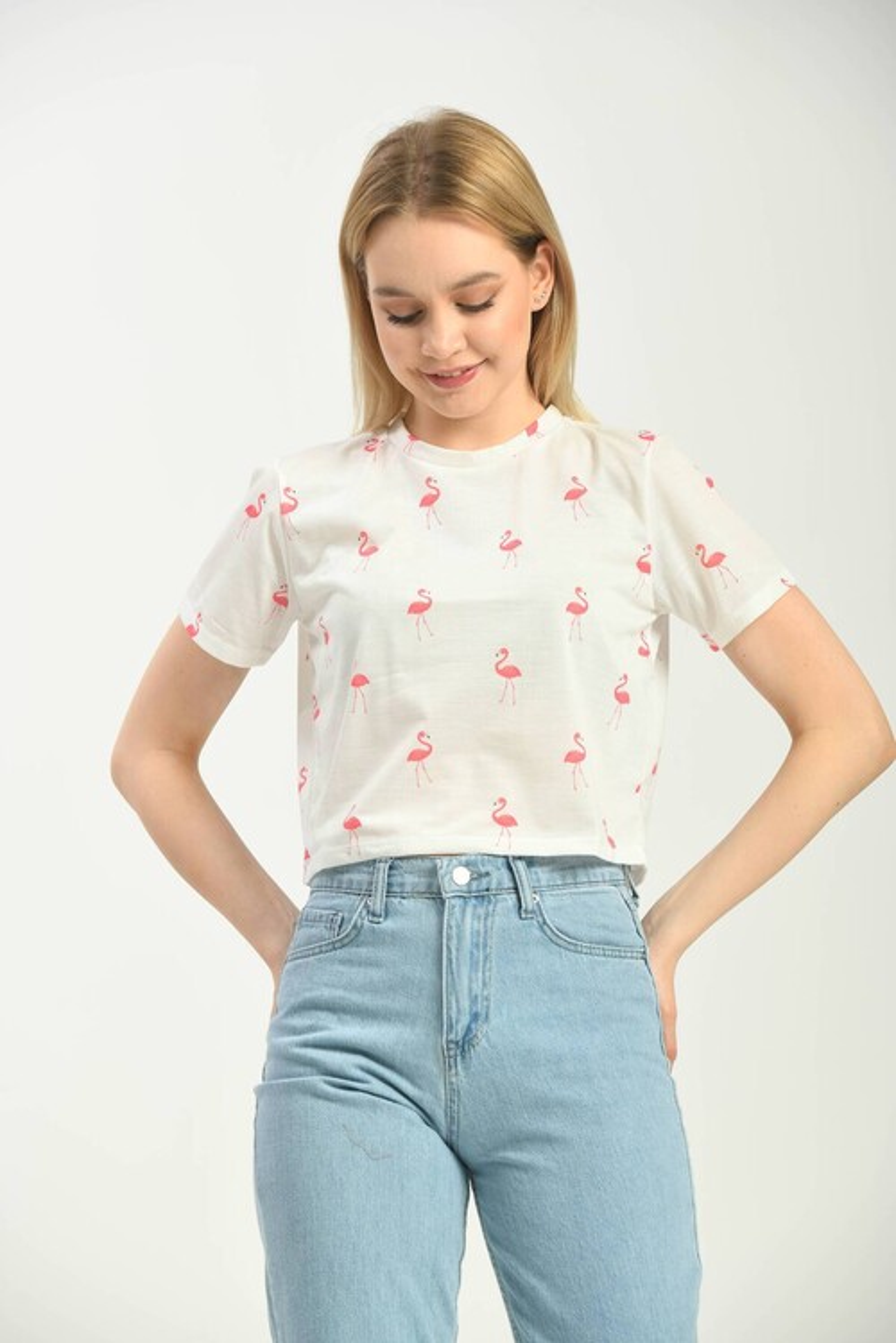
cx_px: 448
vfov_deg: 15.2
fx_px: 5040
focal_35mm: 135
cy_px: 672
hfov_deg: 10.2
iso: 100
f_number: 6.3
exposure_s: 1/160
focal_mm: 135
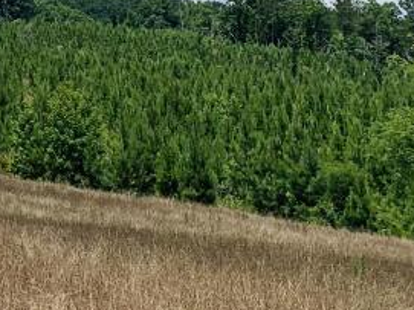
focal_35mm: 128
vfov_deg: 11.0
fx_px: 1530
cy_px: -202
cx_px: -341
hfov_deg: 13.7
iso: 25
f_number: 1.8
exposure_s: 1/4098
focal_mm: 4.25
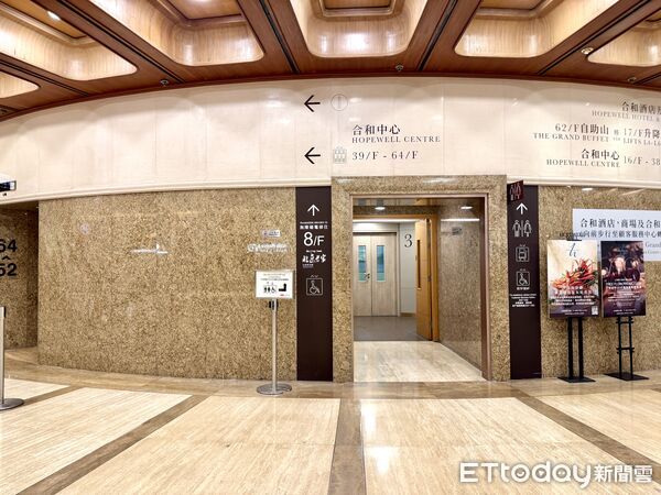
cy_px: 248
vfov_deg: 56.8
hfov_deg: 71.6
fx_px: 458
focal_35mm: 24
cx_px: 330
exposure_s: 1/100
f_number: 1.78
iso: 160
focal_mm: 6.76
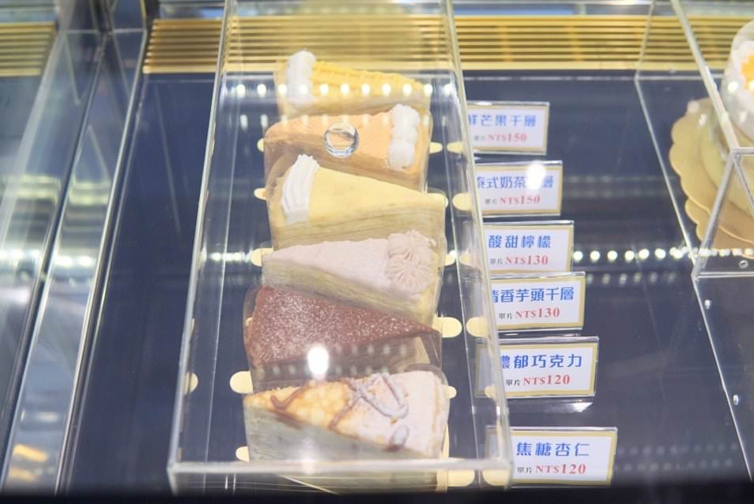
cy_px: 246
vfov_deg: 28.7
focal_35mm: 47
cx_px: 370
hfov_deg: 41.9
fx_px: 985
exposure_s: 1/160
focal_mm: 30
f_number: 4
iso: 320
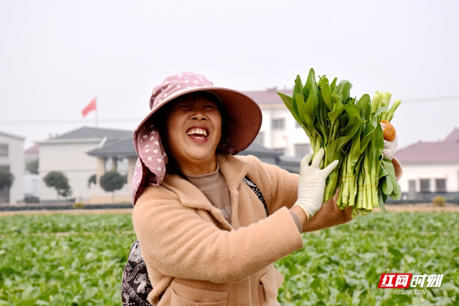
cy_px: 152
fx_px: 1460
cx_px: 230
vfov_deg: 12.0
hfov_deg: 17.9
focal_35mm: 115
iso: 500
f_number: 8
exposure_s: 1/500
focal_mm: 75
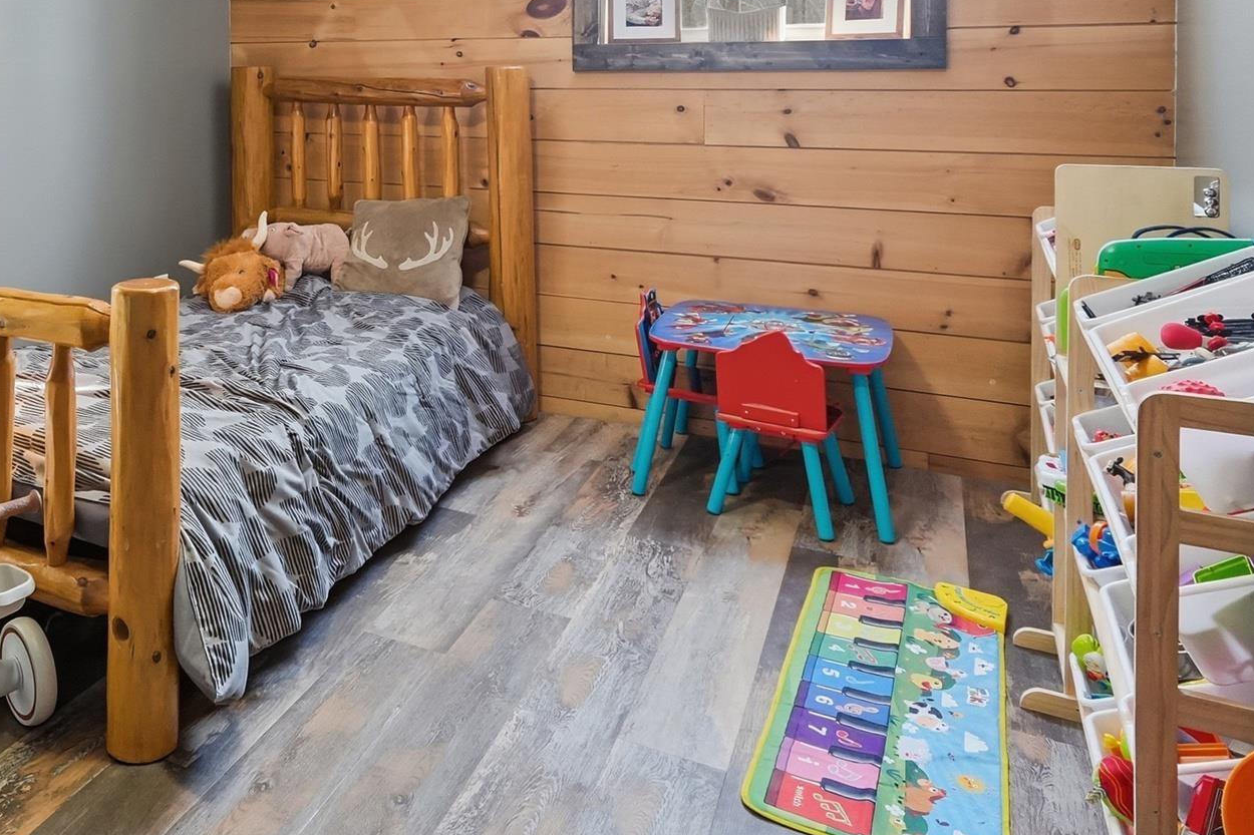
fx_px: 1045
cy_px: 74
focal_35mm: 30
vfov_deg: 40.1
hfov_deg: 58.0
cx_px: 282
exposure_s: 1/1250
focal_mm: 10
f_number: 4
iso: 800
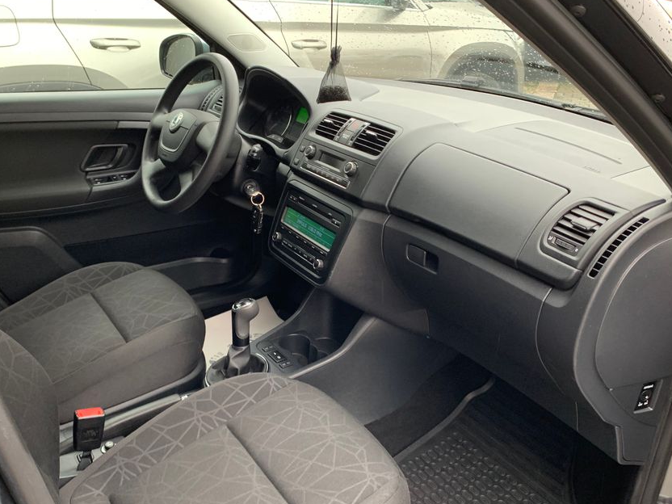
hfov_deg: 56.8
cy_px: 288
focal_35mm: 32
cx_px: 333
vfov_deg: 44.0
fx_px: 621
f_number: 1.8
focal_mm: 4.25
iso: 160
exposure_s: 1/60
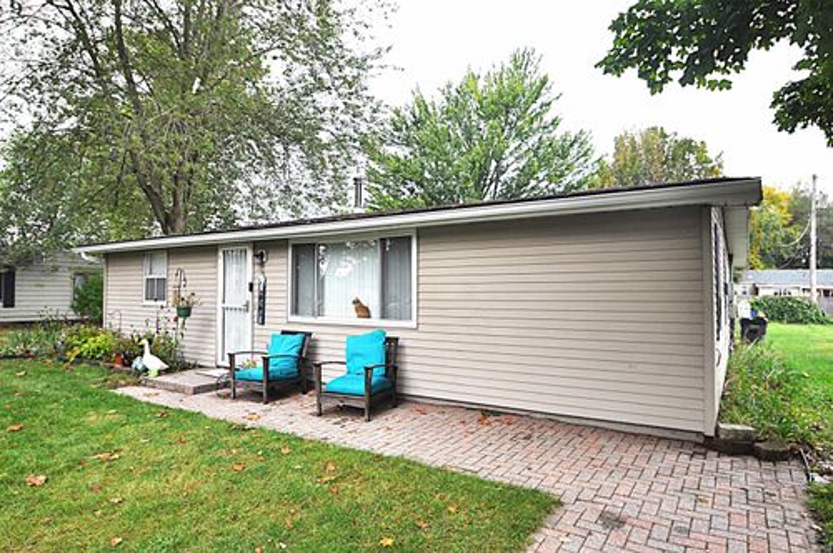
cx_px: 416
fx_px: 485
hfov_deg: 81.3
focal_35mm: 21
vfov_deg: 59.4
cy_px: 276
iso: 200
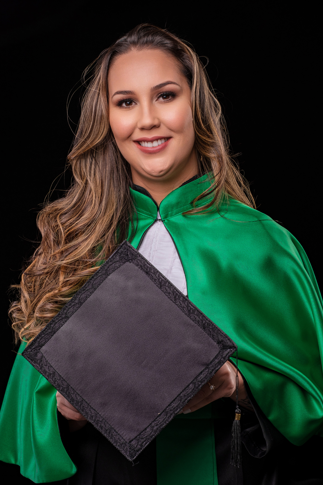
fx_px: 1117
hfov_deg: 16.4
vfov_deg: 24.5
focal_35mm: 83
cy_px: 266
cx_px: 156
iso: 200
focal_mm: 50
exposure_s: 1/100
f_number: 7.1
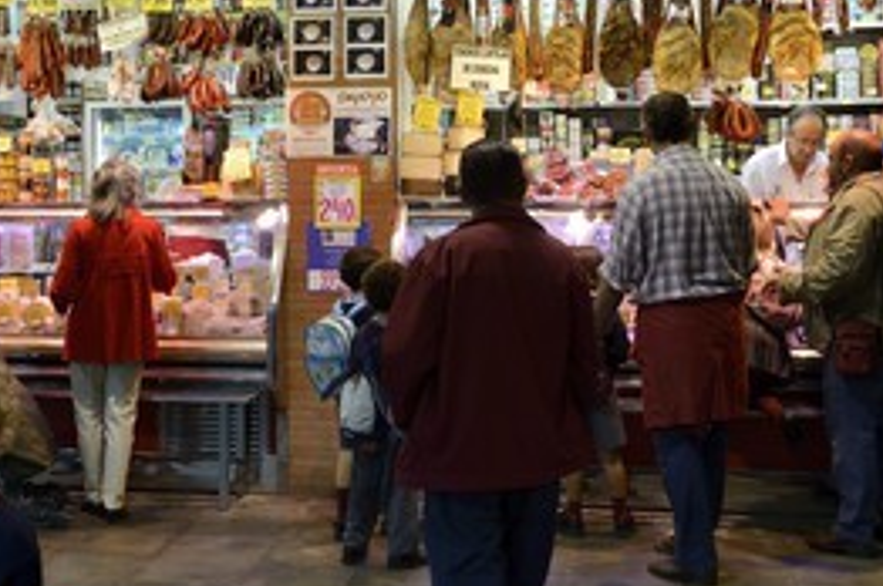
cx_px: 357
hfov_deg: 32.8
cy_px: 185
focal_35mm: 61
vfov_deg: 22.1
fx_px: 1494
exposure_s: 1/80
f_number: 7.1
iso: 1600
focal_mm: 38
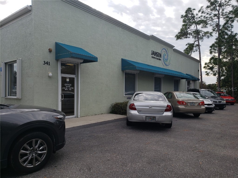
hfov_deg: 67.3
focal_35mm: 26
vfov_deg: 53.1
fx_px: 179
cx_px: 119
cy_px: 89
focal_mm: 4.3
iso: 50
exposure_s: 1/871
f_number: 2.4
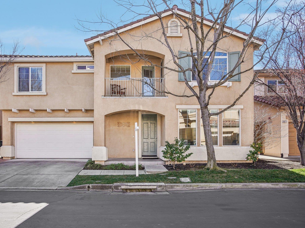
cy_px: 115
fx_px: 203
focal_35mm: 23
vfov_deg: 58.9
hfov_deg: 73.7
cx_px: 135
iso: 400
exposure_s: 1/250
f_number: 8
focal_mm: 21
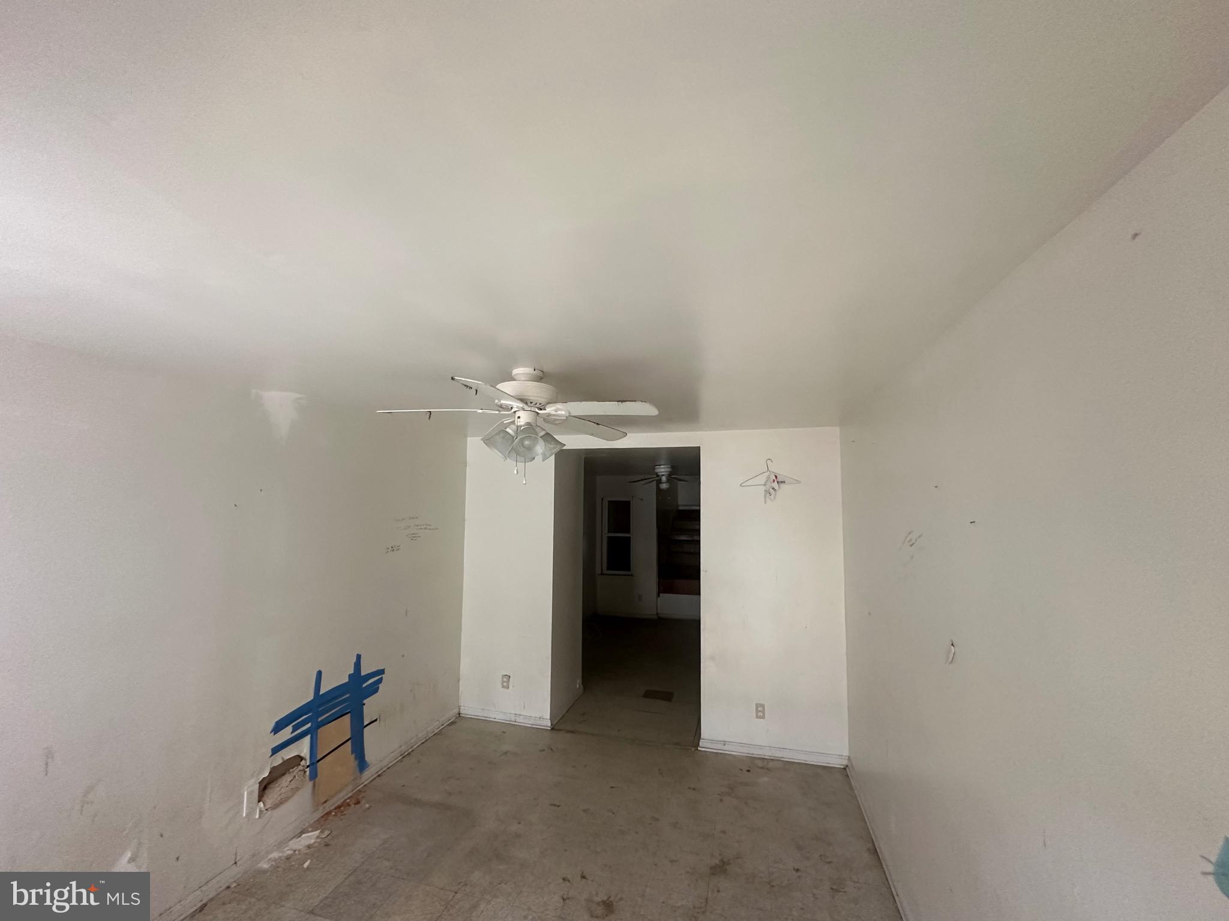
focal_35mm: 14
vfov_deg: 85.7
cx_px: 614
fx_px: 497
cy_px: 460
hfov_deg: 102.1
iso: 320
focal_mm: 2.22
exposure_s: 1/60
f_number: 2.2
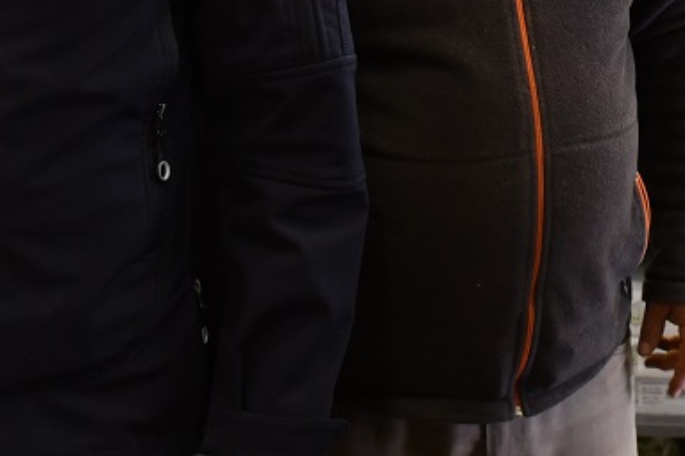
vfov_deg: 14.2
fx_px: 1788
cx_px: 678
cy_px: -70
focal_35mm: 94
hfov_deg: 21.0
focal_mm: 24
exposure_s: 1/160
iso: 500
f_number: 4
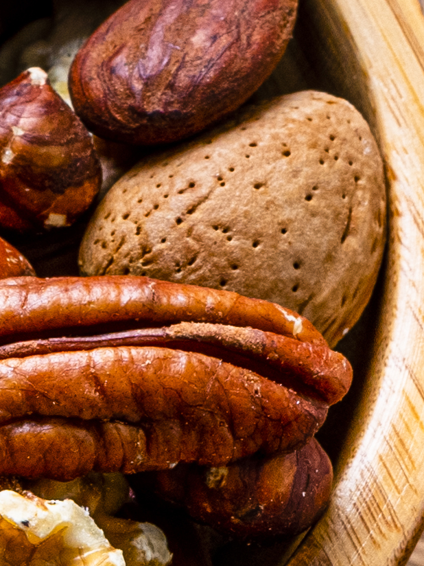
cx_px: -1407
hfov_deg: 1.8
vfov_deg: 2.4
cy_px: 1480
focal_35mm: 835
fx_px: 13637
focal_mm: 90
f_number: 10
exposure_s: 1/100
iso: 100
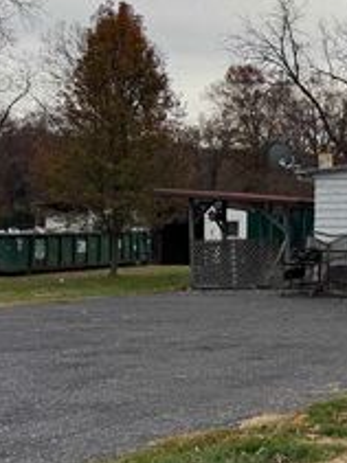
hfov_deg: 22.1
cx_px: 492
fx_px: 763
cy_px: 216
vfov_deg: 33.8
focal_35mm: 57
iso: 80
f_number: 1.78
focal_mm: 6.76
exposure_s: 1/7092
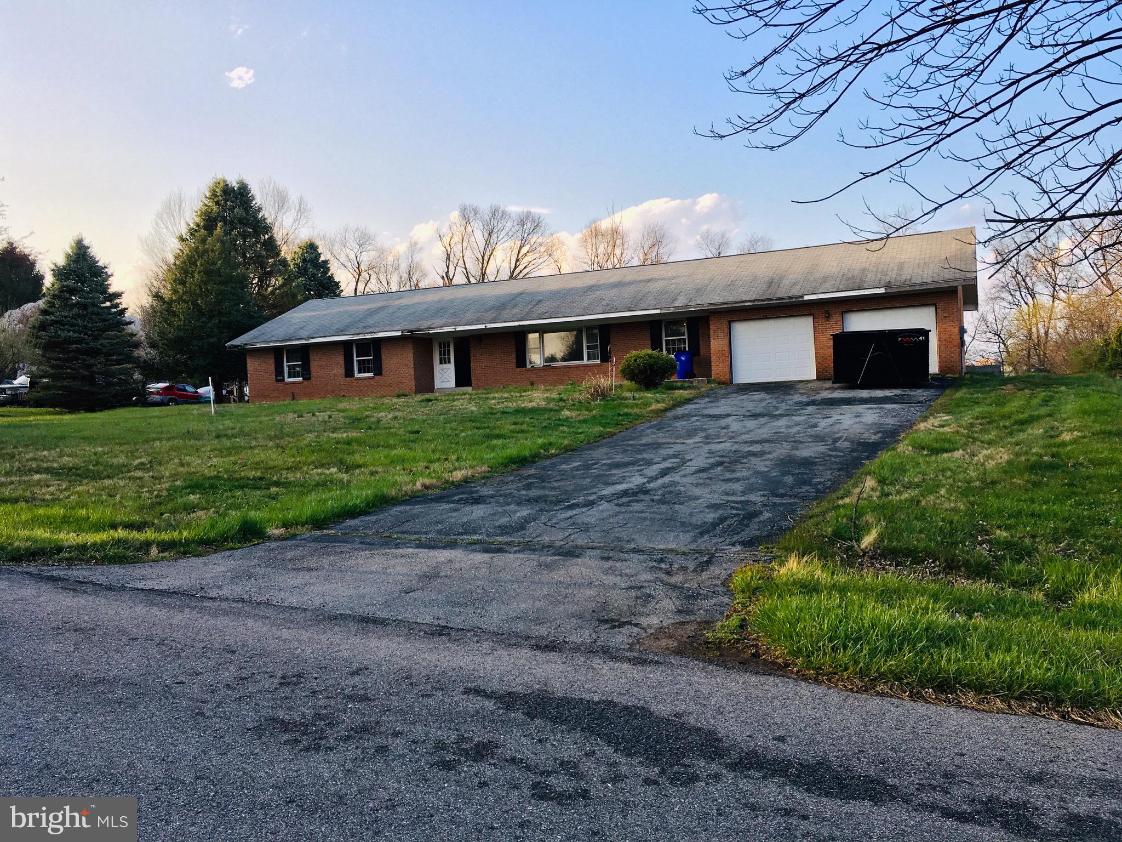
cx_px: 561
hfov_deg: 61.7
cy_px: 421
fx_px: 940
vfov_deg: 48.2
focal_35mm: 29
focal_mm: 4.15
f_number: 2.2
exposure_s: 1/356
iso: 25
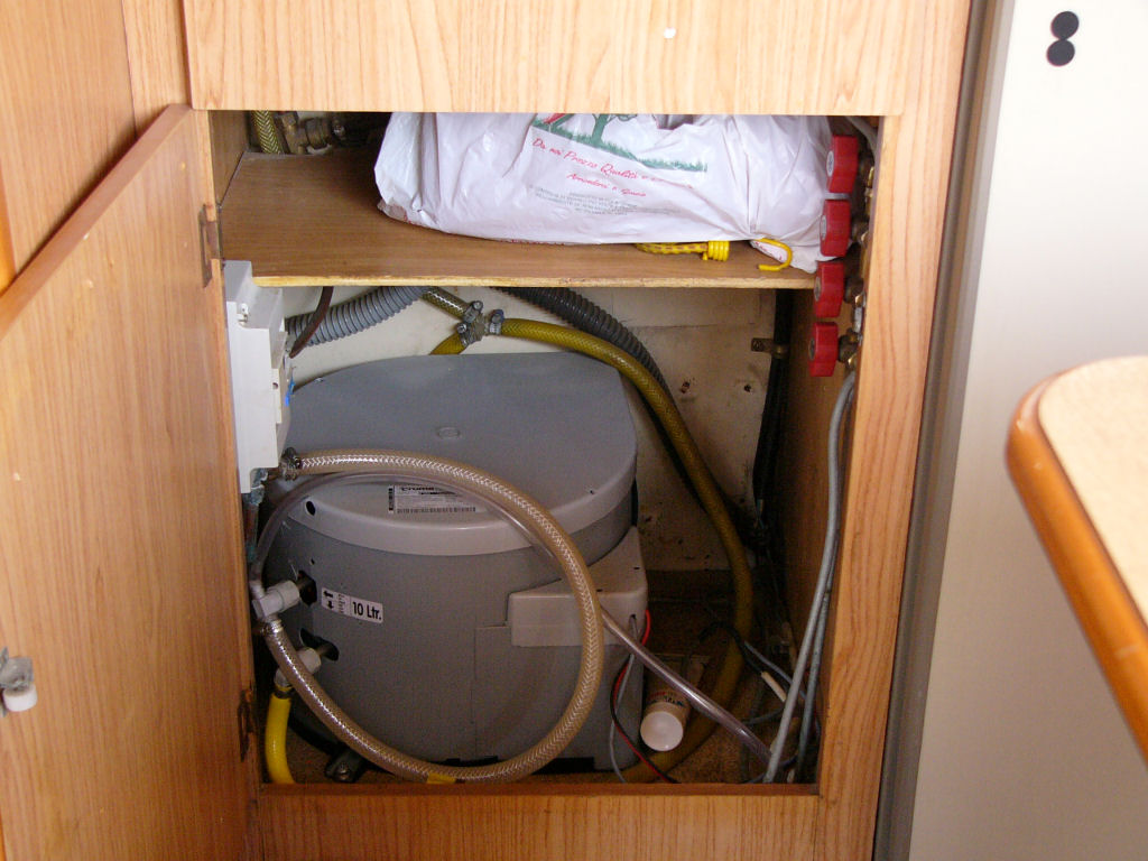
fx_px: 1824
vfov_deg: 26.6
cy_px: 430
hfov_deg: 34.9
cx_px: 574
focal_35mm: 55
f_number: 2.8
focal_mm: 9.1
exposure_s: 1/60
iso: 200
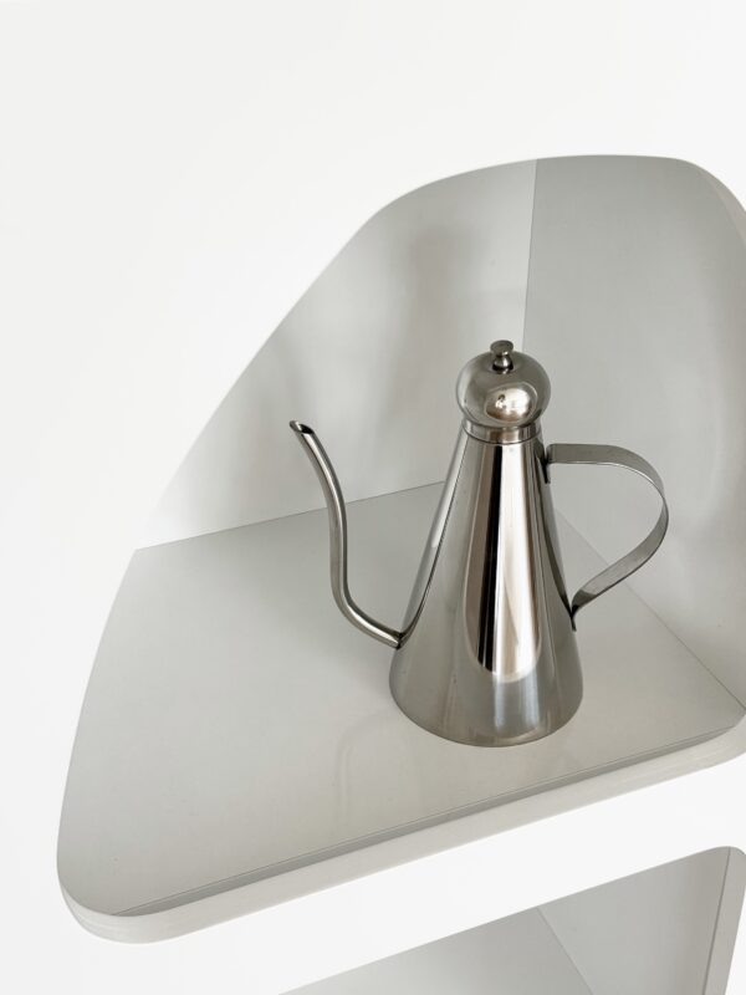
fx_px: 1379
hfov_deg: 30.3
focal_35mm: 48
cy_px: 498
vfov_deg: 39.7
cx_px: 373
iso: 100
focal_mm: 6.76
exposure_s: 1/69
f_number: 1.78
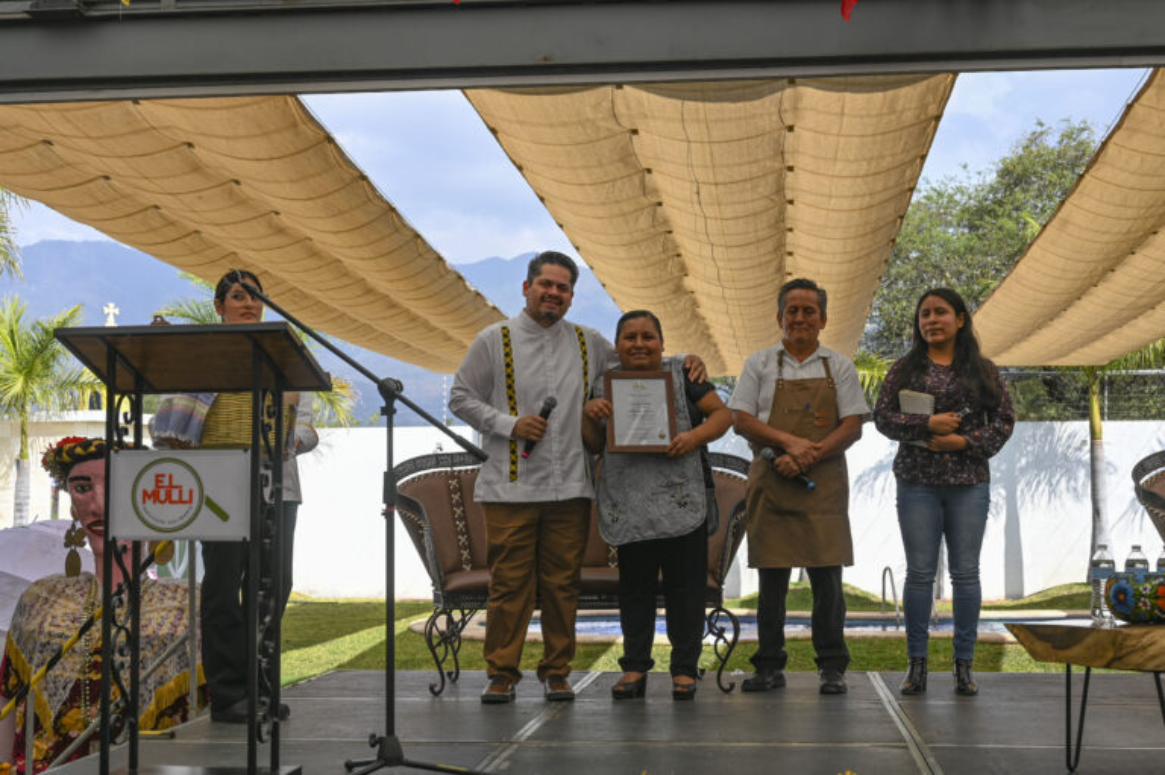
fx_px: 1617
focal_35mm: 50
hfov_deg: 39.6
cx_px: 582
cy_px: 388
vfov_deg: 27.0
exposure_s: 1/200
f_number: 8
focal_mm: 50
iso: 100
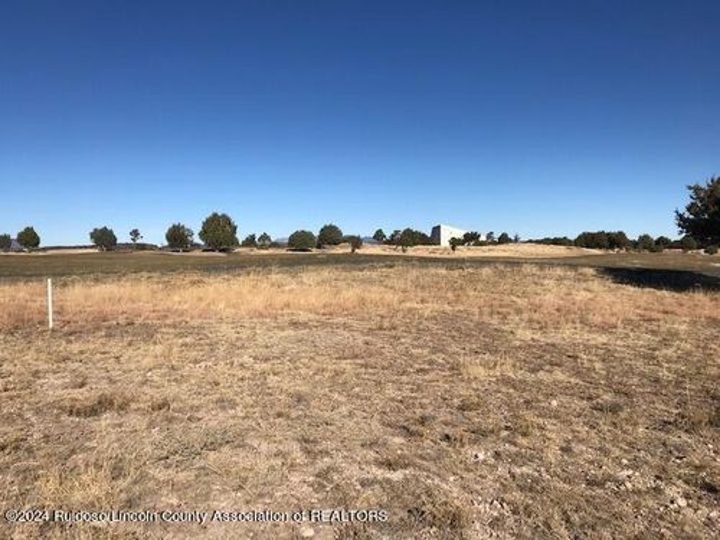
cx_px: 360
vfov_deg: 49.7
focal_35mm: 28
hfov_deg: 63.4
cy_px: 270
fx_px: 582
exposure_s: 1/5051
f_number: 1.8
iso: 25
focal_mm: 3.99
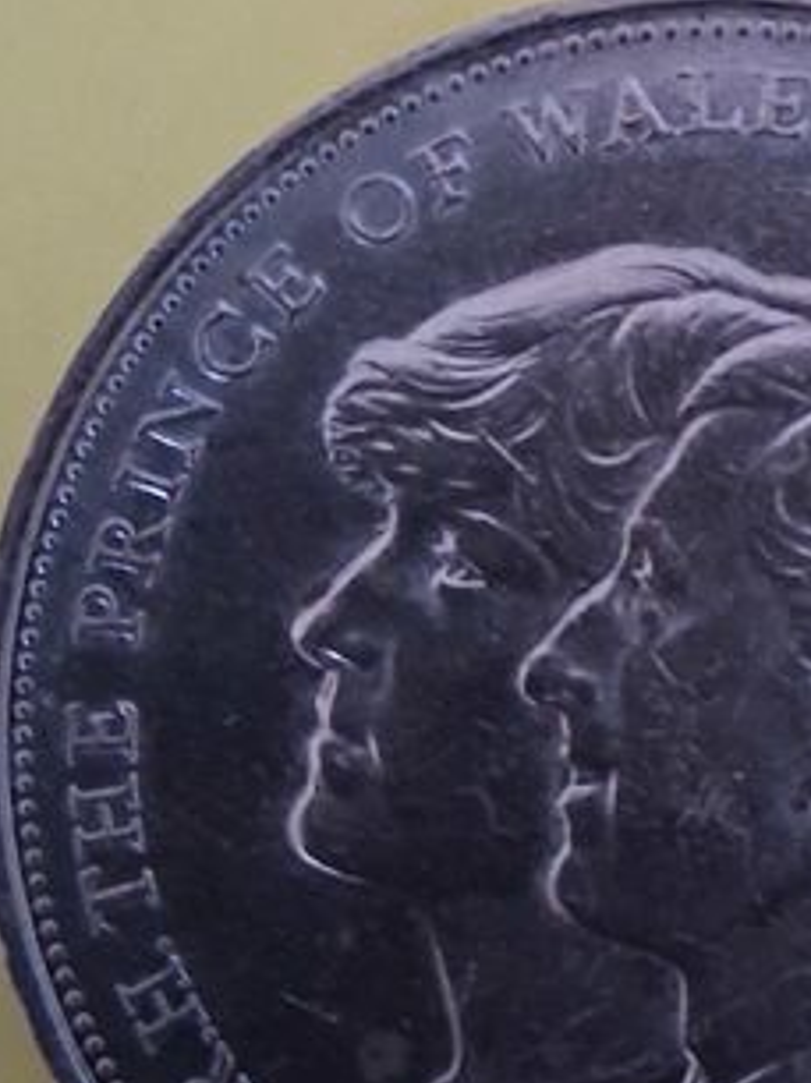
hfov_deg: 16.7
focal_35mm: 85
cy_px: 460
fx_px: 2659
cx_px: 928
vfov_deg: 23.0
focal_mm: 3.98
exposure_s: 1/33
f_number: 1.8
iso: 400
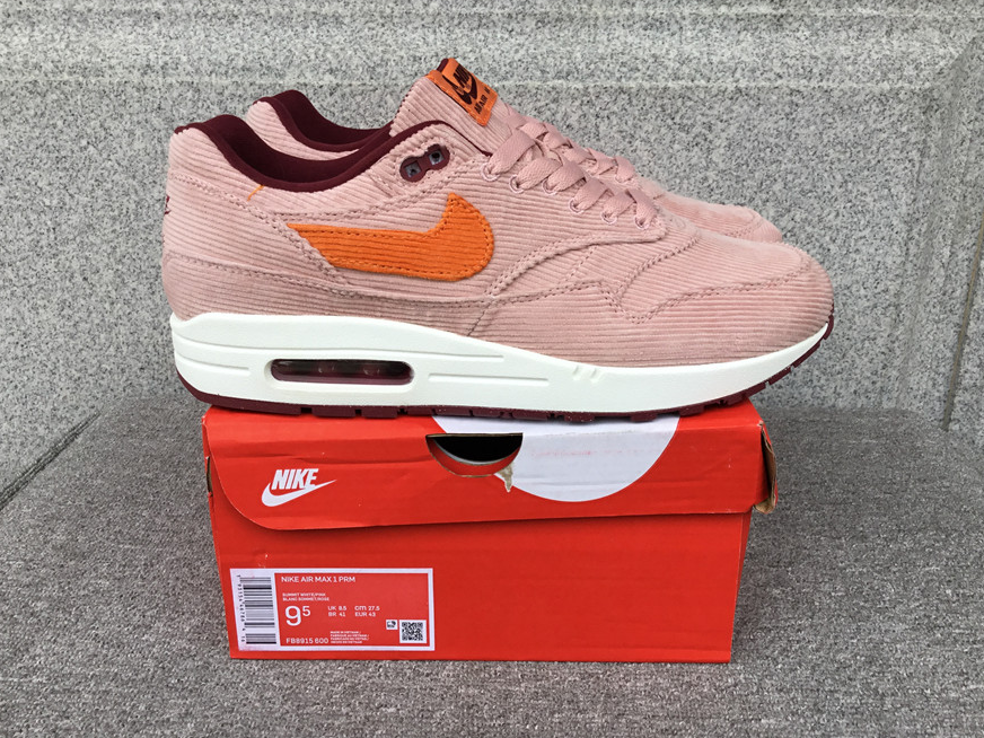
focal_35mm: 32
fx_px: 910
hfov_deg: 56.8
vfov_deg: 44.2
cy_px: 373
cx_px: 493
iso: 25
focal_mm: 3.3
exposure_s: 1/100
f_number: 2.4
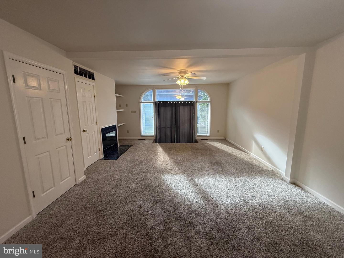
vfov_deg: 85.7
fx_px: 139
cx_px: 172
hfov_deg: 102.1
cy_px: 129
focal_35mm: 14
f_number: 2.2
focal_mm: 2.22
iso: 200
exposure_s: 1/120
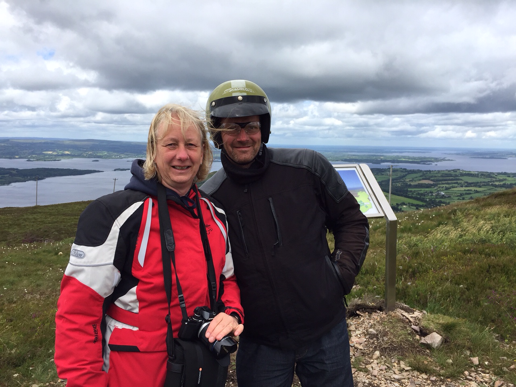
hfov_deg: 61.7
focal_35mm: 29
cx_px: 258
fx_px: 432
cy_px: 194
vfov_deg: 48.2
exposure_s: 1/1412
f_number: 2.2
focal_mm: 4.15
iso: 32
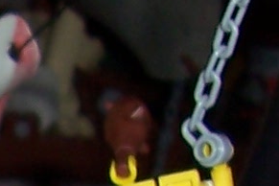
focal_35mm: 280
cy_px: 675
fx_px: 2170
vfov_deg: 4.6
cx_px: -544
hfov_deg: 6.7
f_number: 2.7
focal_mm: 5.6
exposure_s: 1/60
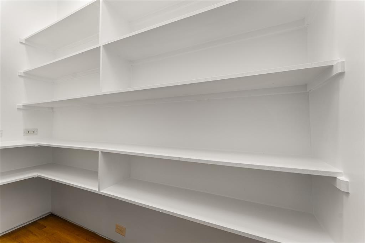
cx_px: 182
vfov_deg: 81.2
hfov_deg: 104.2
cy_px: 122
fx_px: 142
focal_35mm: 14
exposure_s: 1/125
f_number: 7.1
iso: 400
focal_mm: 14
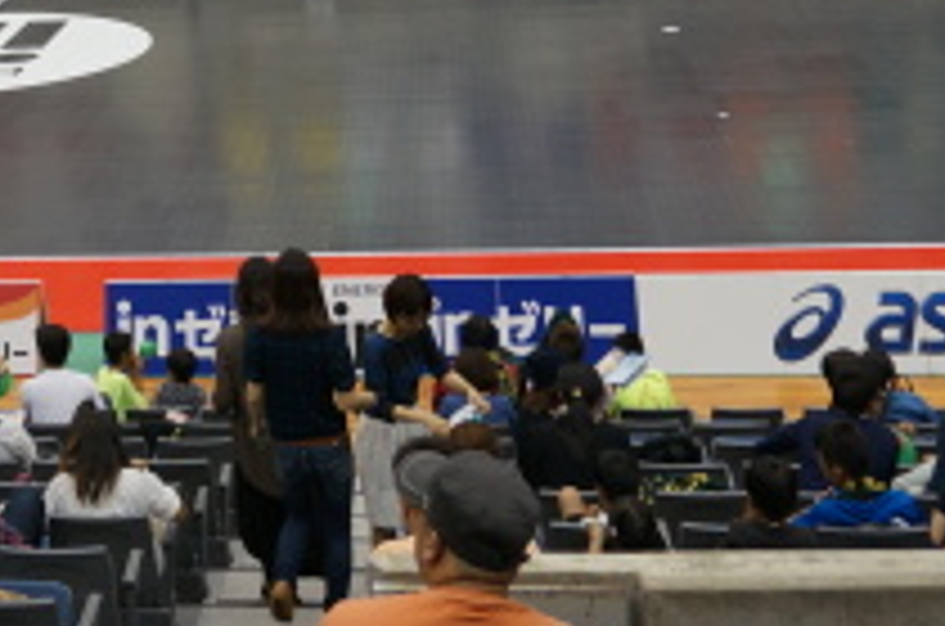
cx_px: 40
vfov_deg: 15.5
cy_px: -354
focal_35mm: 80
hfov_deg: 24.5
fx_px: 2095
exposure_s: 1/60
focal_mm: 16
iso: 250
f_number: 4
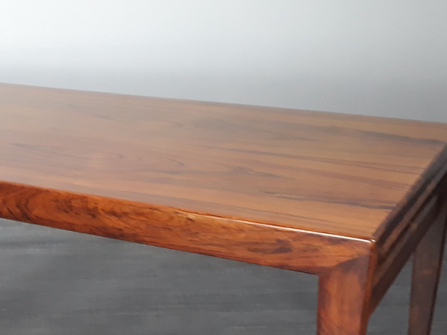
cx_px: 39
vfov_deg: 24.7
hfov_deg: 31.6
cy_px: 281
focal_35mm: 58
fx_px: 749
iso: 200
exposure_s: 1/17
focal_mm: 3.6
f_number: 1.9
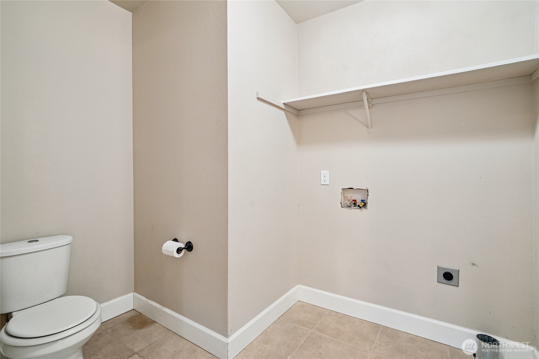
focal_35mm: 16
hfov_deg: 96.7
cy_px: 180
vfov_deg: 73.7
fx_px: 240
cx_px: 270
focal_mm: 16
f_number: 8
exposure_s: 1/15
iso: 1600
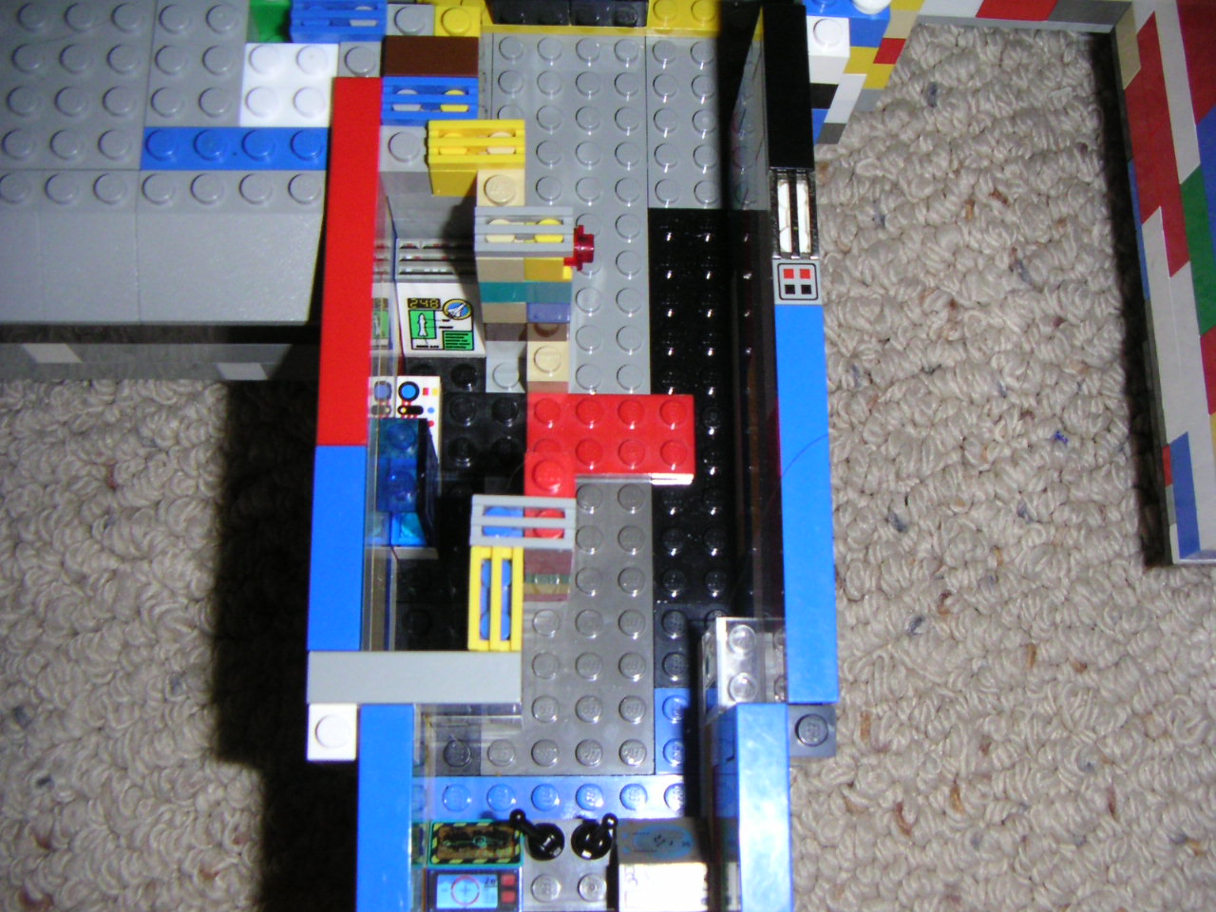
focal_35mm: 38
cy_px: 456
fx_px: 1335
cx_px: 608
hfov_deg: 49.0
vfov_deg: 37.7
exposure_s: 1/45
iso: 200
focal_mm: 5
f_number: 6.7
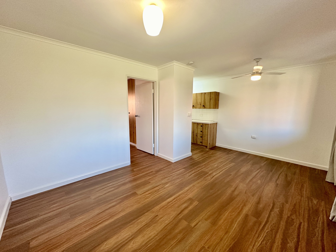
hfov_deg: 102.1
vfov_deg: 85.7
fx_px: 136
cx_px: 168
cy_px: 126
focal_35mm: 14
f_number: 2.2
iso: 250
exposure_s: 1/100
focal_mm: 2.22
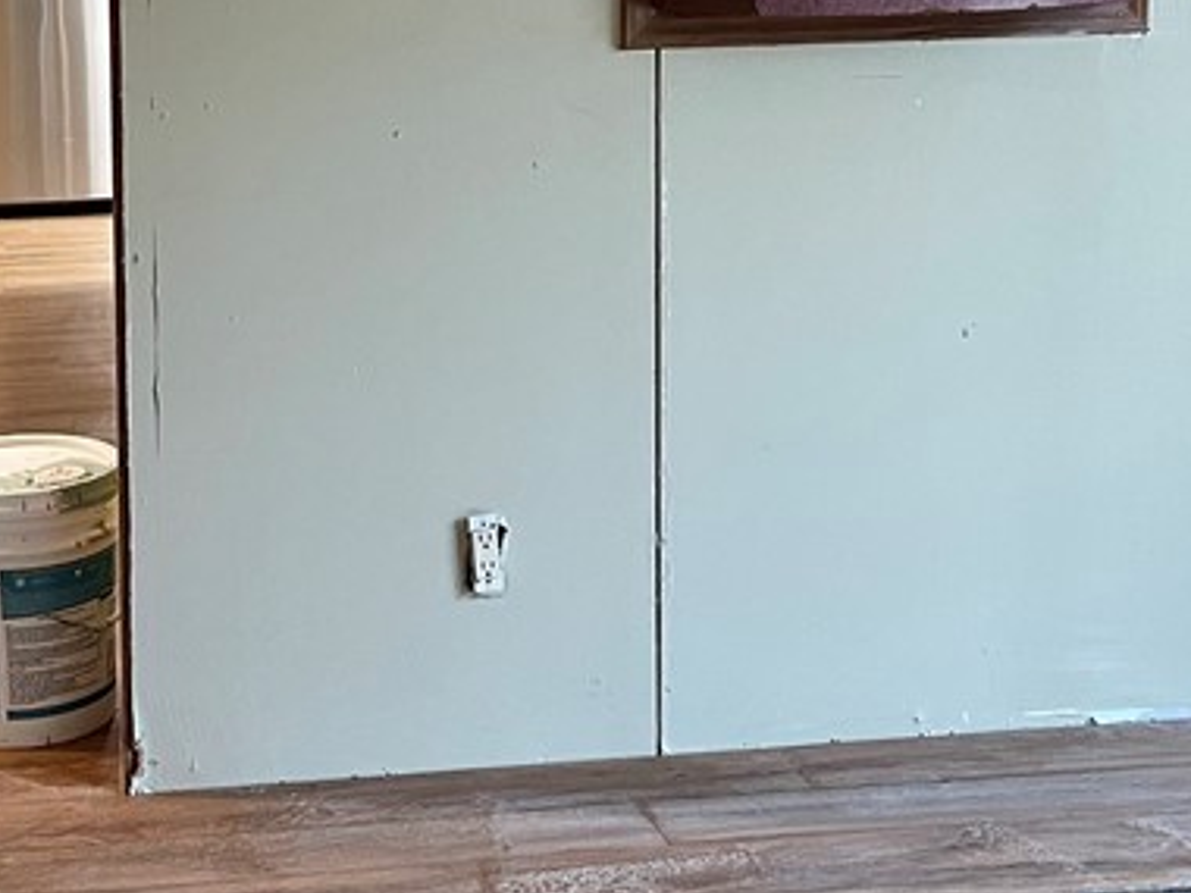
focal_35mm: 70
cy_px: 66
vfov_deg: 20.5
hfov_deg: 27.6
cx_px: 376
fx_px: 2408
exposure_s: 1/60
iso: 250
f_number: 1.6
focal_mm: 5.1
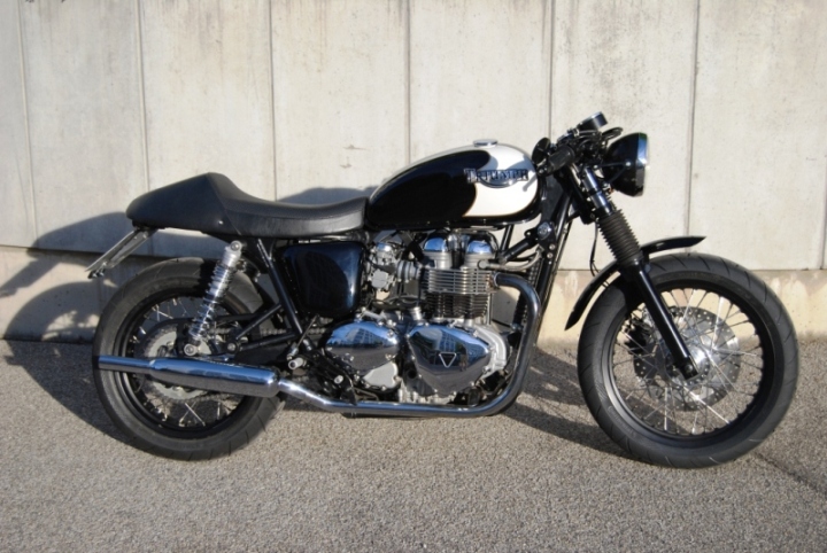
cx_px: 414
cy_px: 276
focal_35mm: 57
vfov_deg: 23.8
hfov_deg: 35.0
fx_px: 1311
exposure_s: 1/800
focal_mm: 38
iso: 200
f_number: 4.8
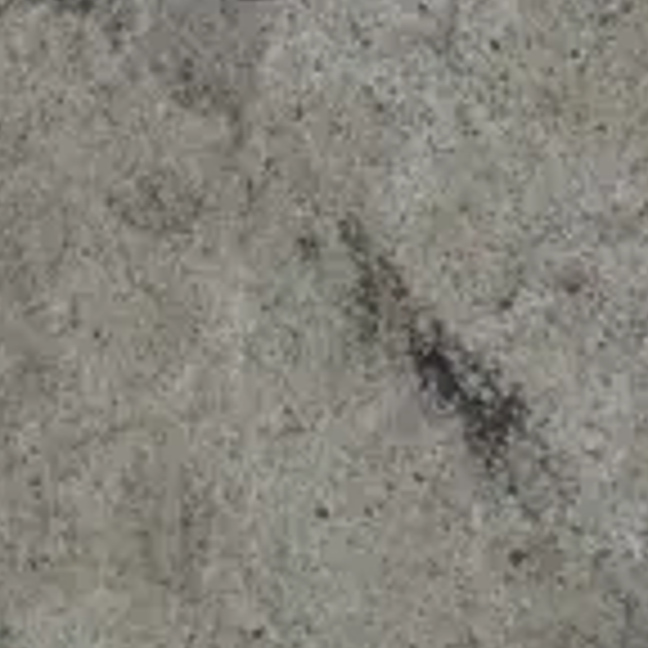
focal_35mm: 252
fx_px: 5337
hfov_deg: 6.7
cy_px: -560
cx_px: -698
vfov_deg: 6.8
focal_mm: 20
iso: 250
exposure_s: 1/60
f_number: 4.5
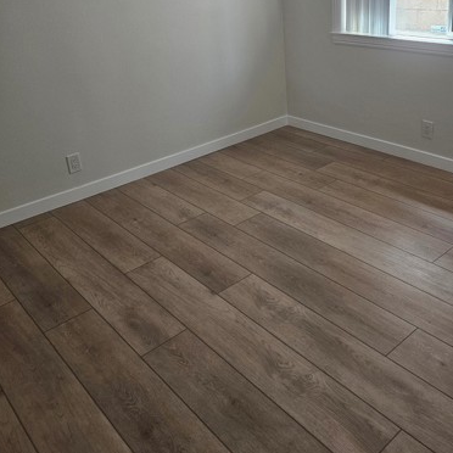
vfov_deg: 46.0
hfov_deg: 47.0
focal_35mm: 35
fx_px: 518
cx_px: 267
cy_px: 130
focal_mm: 5.4
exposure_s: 1/120
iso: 125
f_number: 1.8
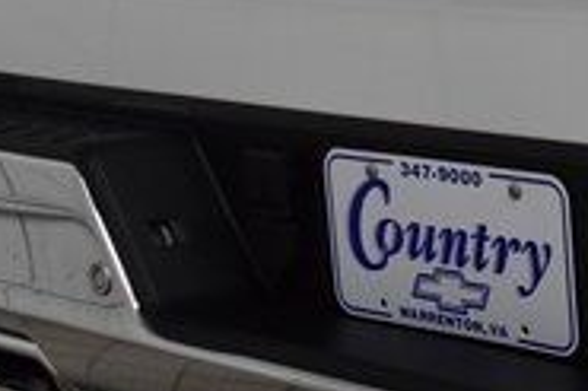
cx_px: 795
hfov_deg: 14.5
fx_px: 2203
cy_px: 103
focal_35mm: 135
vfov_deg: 10.1
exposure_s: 1/60
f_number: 8
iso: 1600
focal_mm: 26
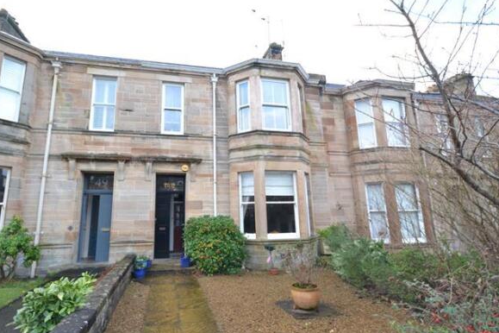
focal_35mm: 17
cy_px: 166
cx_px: 220
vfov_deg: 70.4
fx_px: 236
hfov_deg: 92.8
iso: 100
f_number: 5.6
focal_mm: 10
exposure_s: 1/20
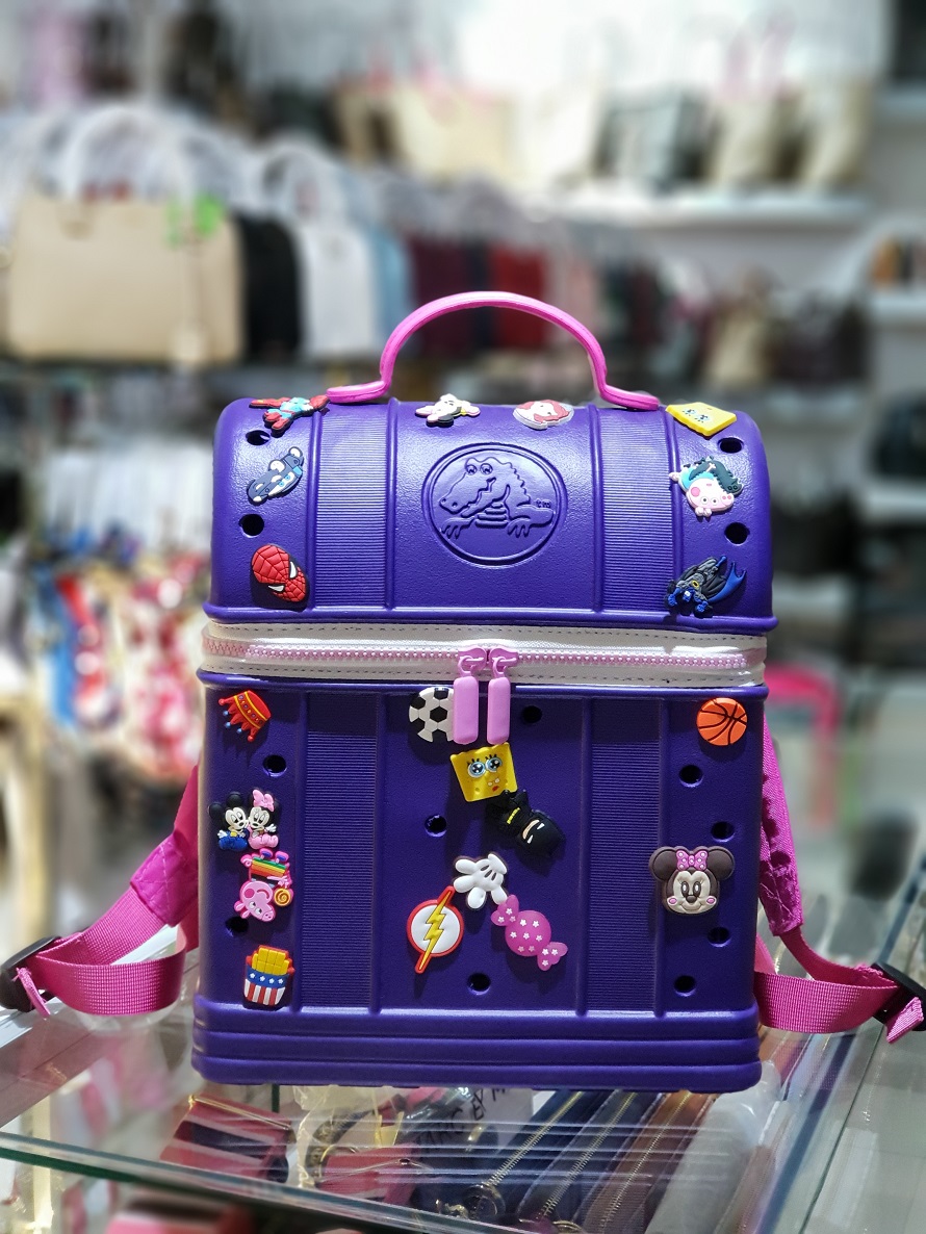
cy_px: 617
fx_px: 1854
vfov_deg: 36.8
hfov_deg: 28.0
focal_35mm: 52
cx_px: 463
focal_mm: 6
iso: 320
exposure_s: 1/30
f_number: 2.4
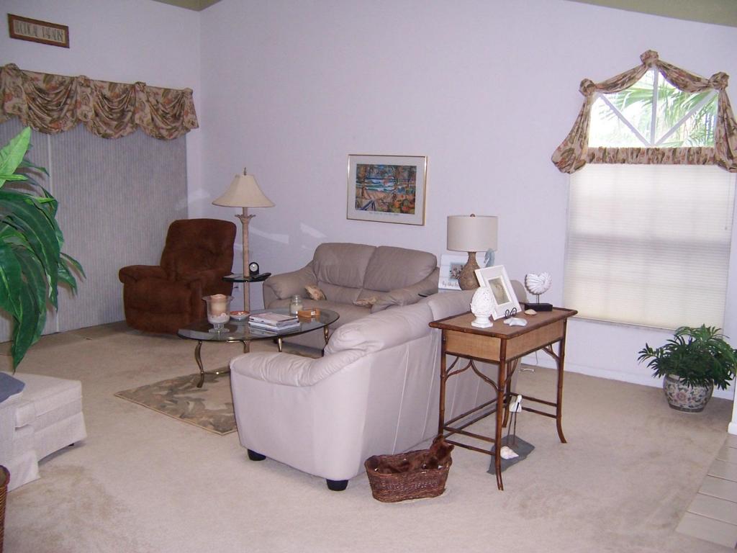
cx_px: 368
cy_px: 276
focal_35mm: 33
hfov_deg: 55.4
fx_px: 703
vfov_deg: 42.9
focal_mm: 5.5
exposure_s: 1/60
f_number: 2.8
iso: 140
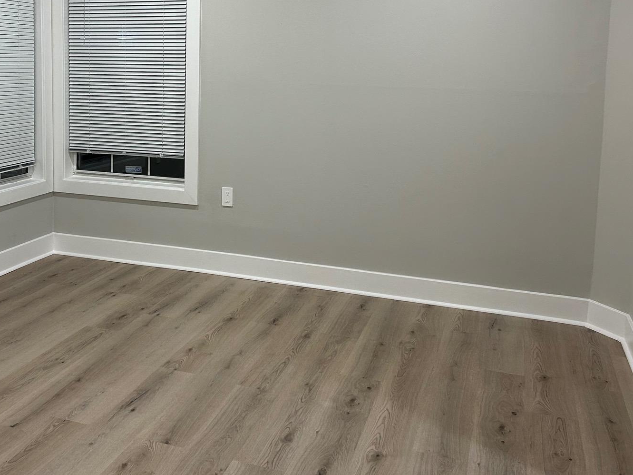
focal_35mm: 40
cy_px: 120
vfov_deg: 35.2
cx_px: 222
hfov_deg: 46.2
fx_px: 731
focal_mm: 5.7
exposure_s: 1/60
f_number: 1.5
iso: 125
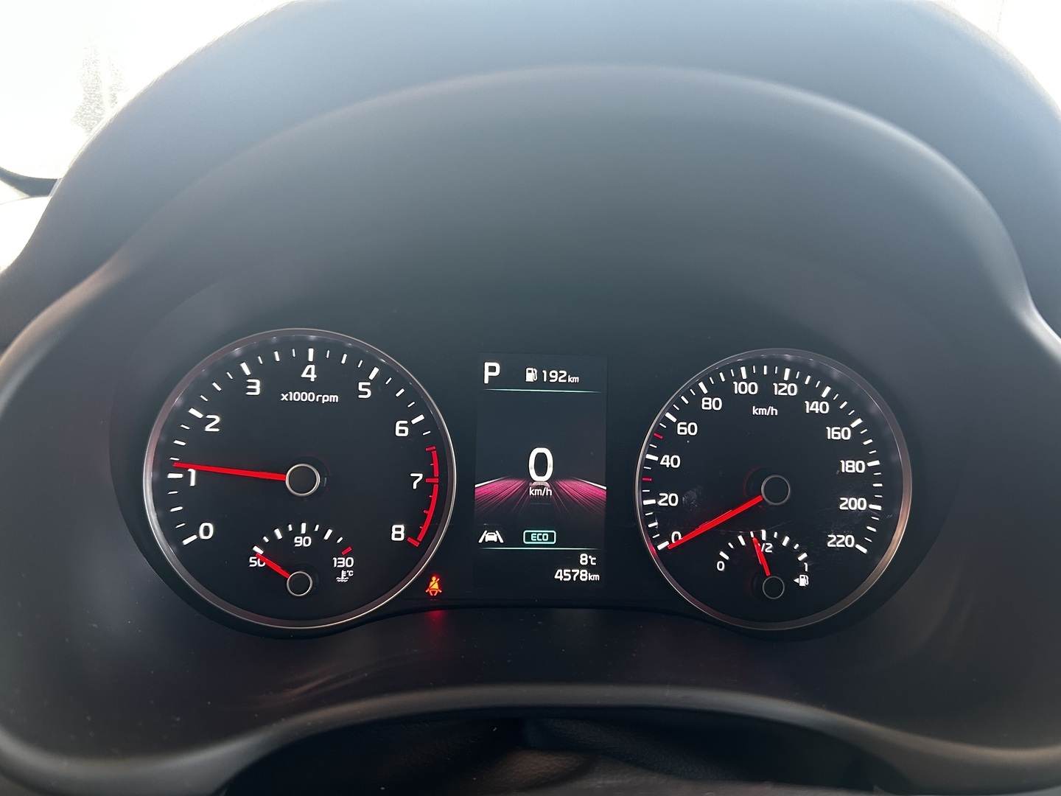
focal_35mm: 26
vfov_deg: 53.1
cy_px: 398
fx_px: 797
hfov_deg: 67.3
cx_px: 530
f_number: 1.5
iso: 200
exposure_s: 1/60
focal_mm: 5.7
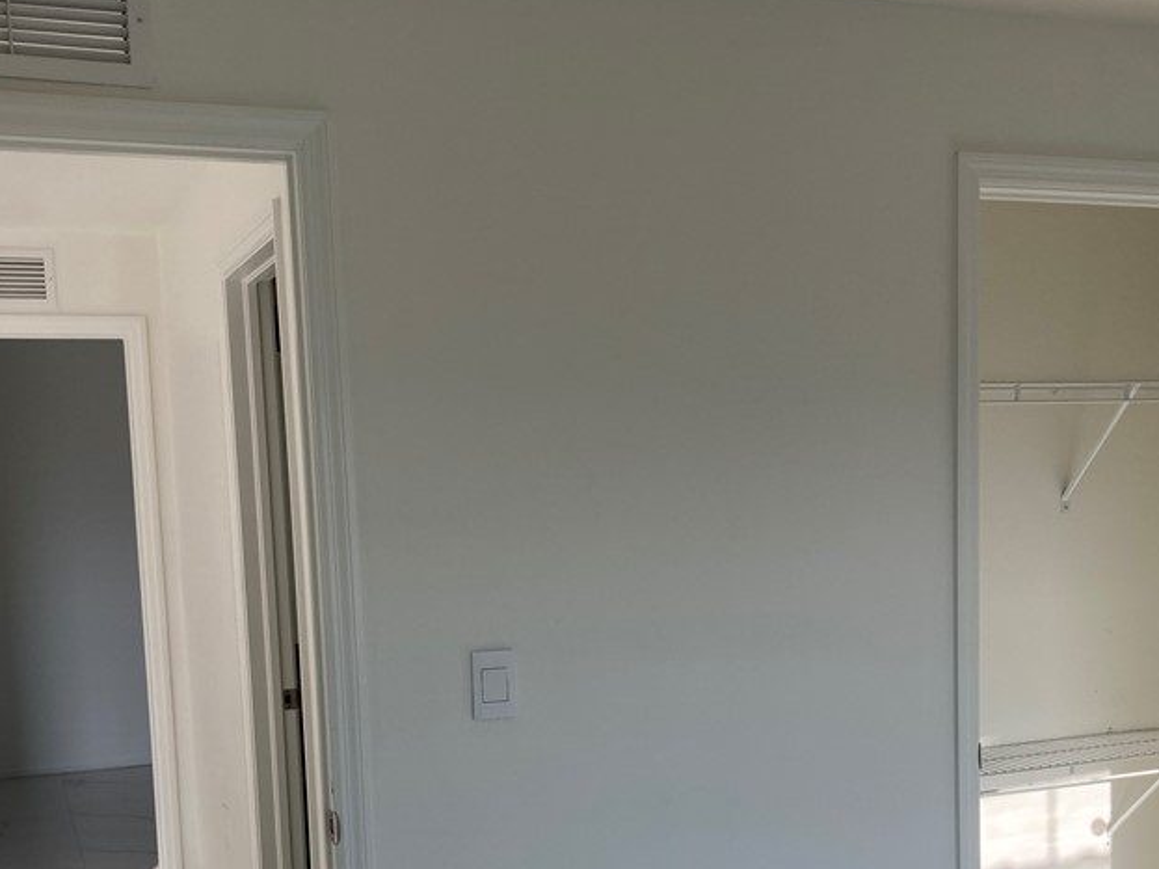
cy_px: 690
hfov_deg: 41.2
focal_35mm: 46
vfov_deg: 30.8
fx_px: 1540
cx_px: 636
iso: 20
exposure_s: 1/240
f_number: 1.8
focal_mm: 3.99
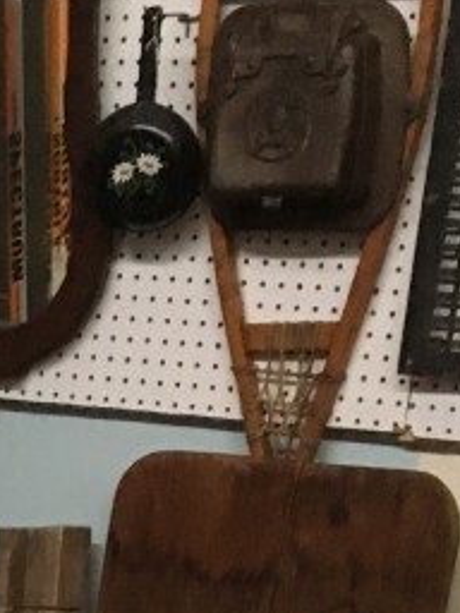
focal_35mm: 145
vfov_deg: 11.9
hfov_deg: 9.5
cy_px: 1281
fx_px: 2569
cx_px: -486
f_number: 2.2
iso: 200
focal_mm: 4.15
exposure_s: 1/20
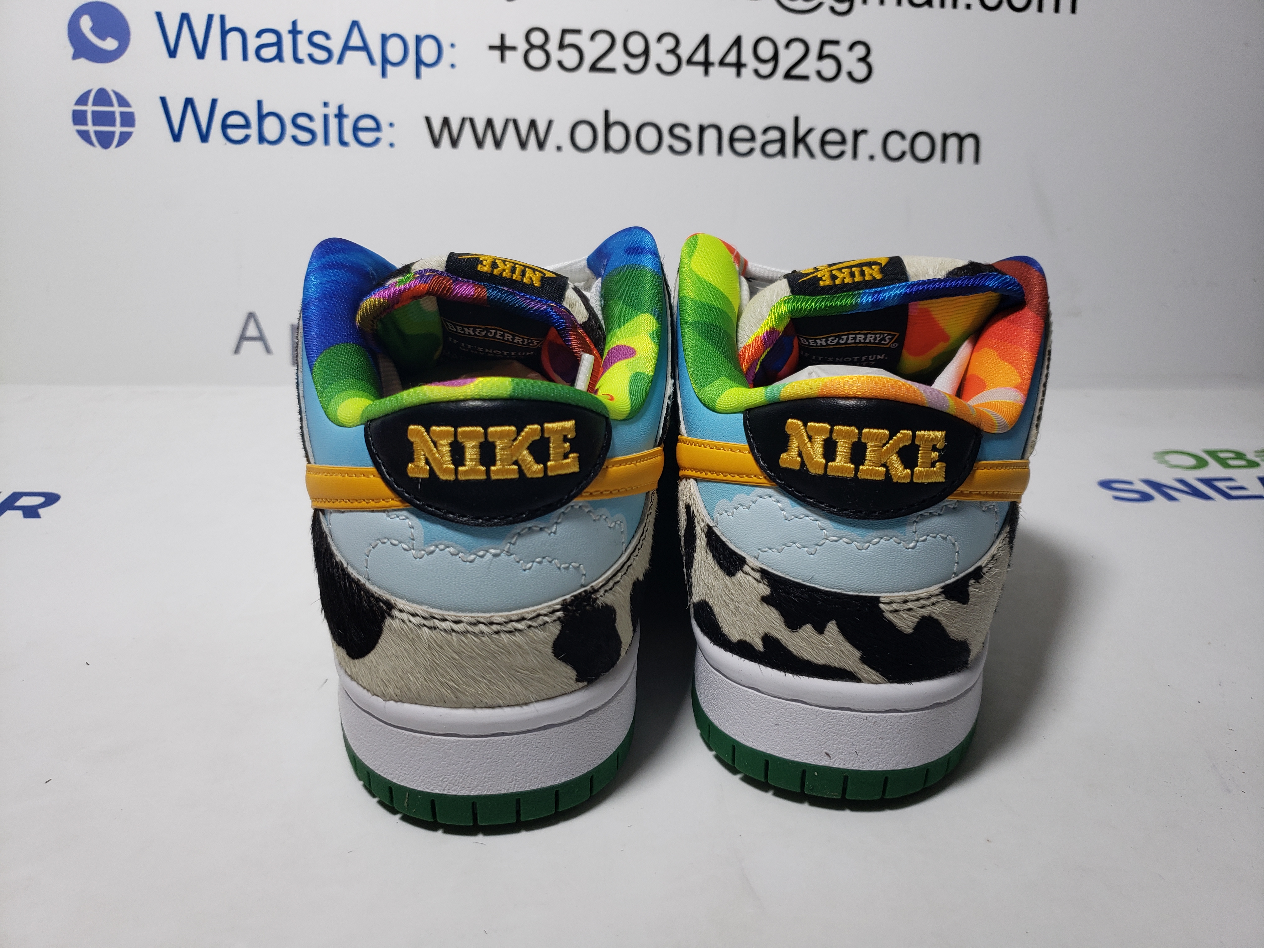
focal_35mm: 26
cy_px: 474
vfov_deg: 53.1
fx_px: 949
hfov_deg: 67.3
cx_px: 632
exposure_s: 1/466
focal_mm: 4.3
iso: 50
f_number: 1.5
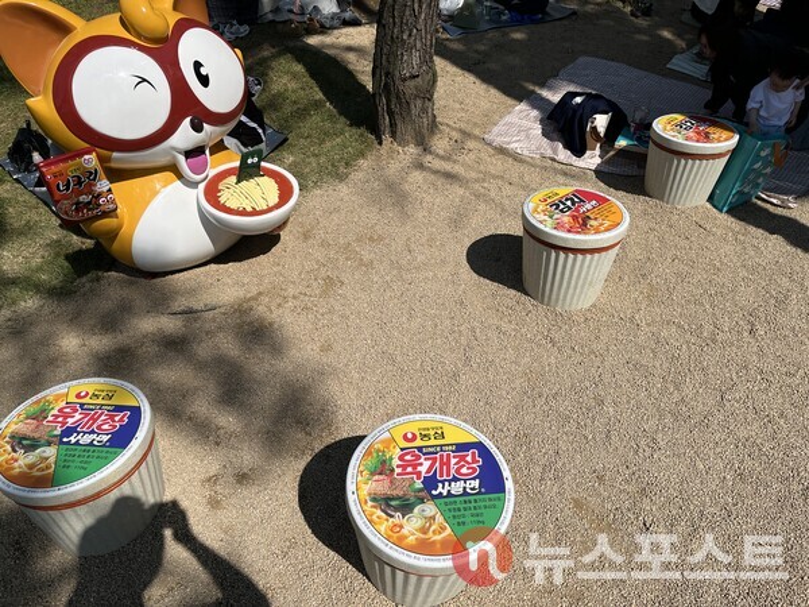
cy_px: 304
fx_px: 608
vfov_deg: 53.1
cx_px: 404
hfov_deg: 67.3
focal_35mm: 26
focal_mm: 5.1
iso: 50
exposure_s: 1/6173
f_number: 1.6
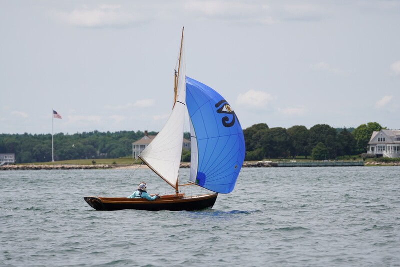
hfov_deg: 7.8
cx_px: 200
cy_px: 134
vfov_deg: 5.2
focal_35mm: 262
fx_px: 2916
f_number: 5
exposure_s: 1/1250
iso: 160
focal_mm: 175
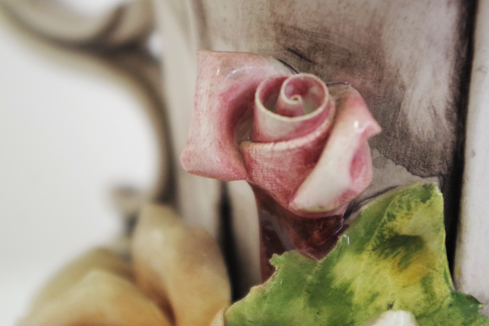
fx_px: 1236
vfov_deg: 15.0
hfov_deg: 22.4
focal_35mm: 91
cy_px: 157
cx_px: 221
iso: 1600
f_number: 5.6
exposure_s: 1/100
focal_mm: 47.5
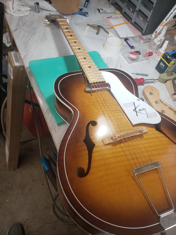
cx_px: 88
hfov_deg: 53.1
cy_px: 118
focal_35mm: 26
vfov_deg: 67.3
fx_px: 176
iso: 50
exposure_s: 1/60
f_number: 2.4
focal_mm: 4.3
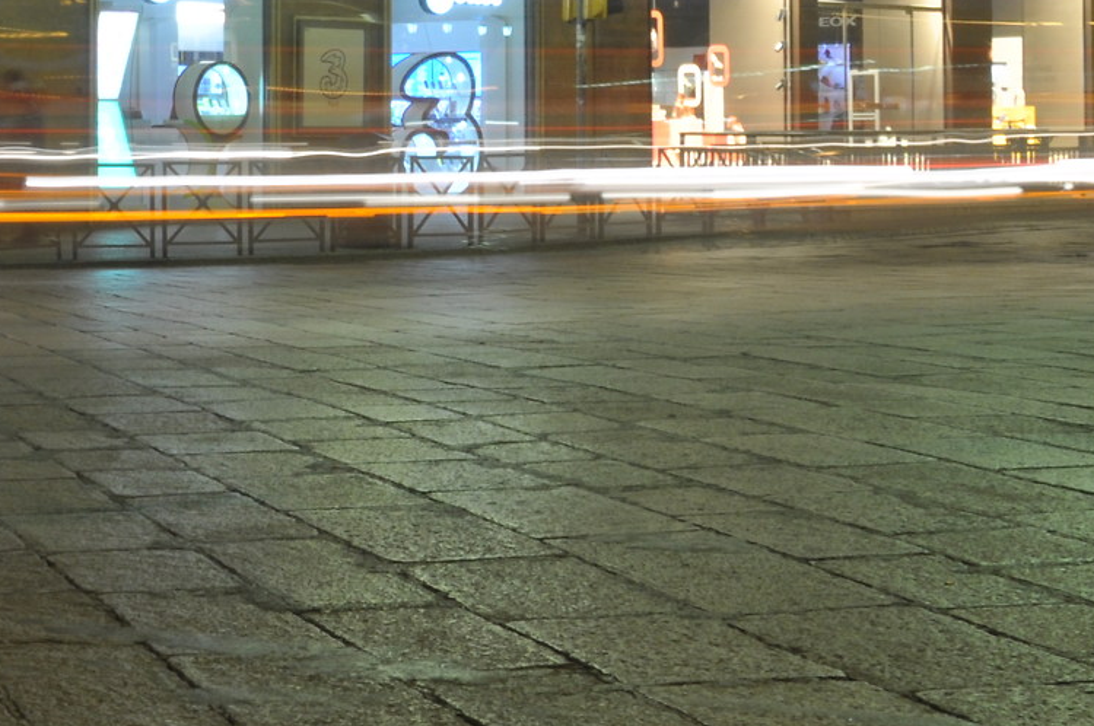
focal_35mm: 82
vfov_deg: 16.5
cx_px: -267
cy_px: 71
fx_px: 2476
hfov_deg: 22.6
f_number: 18
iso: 200
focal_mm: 17
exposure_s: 10
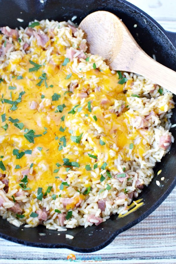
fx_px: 385
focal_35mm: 52
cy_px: 132
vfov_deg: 37.9
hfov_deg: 25.8
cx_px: 88
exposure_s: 1/60
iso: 400
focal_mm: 35
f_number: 4
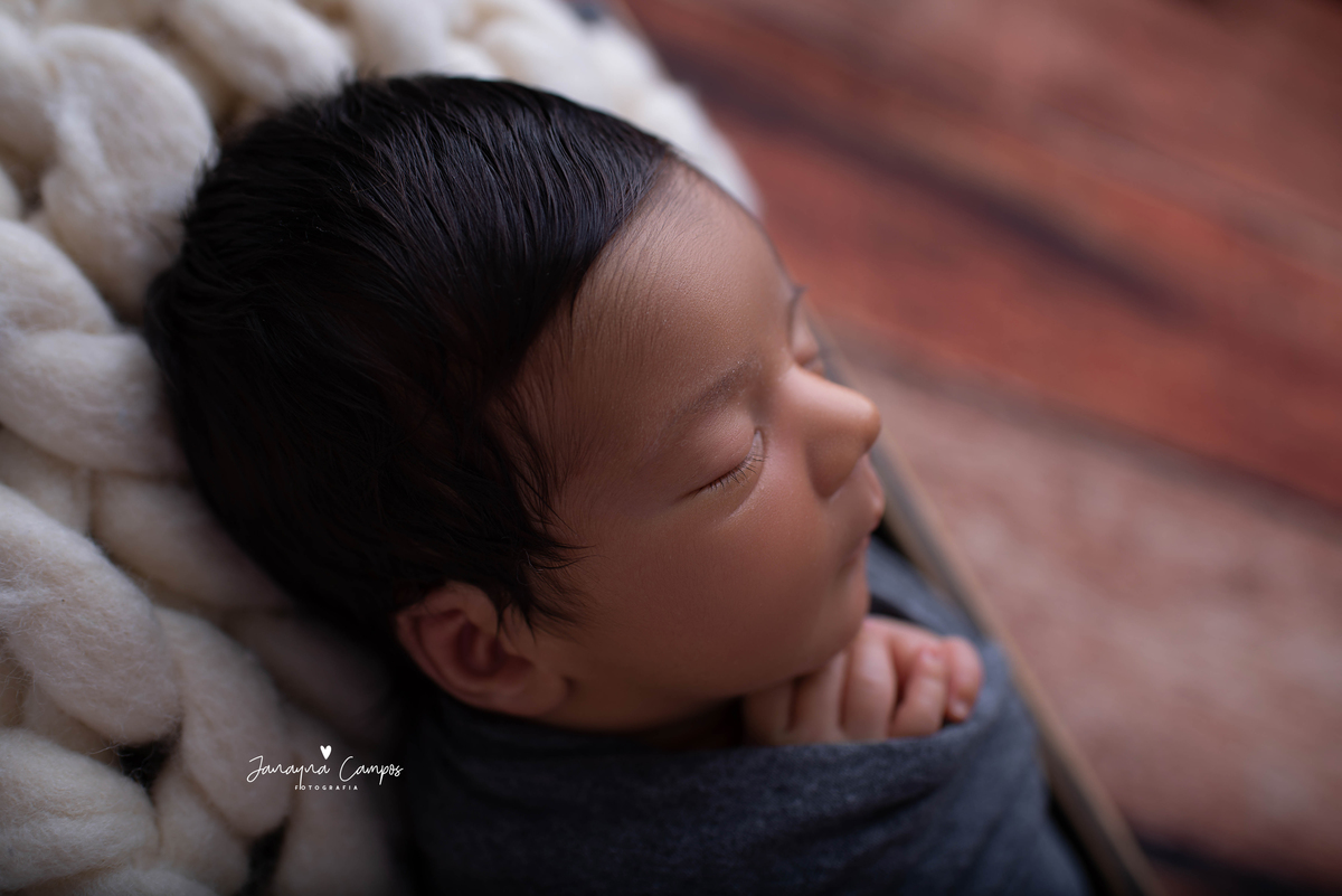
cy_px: 448
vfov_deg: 37.9
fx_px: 1305
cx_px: 671
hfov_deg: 54.4
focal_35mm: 35
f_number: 2.8
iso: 50
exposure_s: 1/200
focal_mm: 35
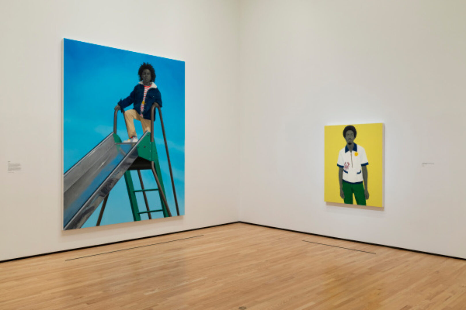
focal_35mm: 32
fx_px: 414
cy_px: 155
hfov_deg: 58.7
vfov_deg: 41.1
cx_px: 233
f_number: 8
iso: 400
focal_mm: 32
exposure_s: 1/13
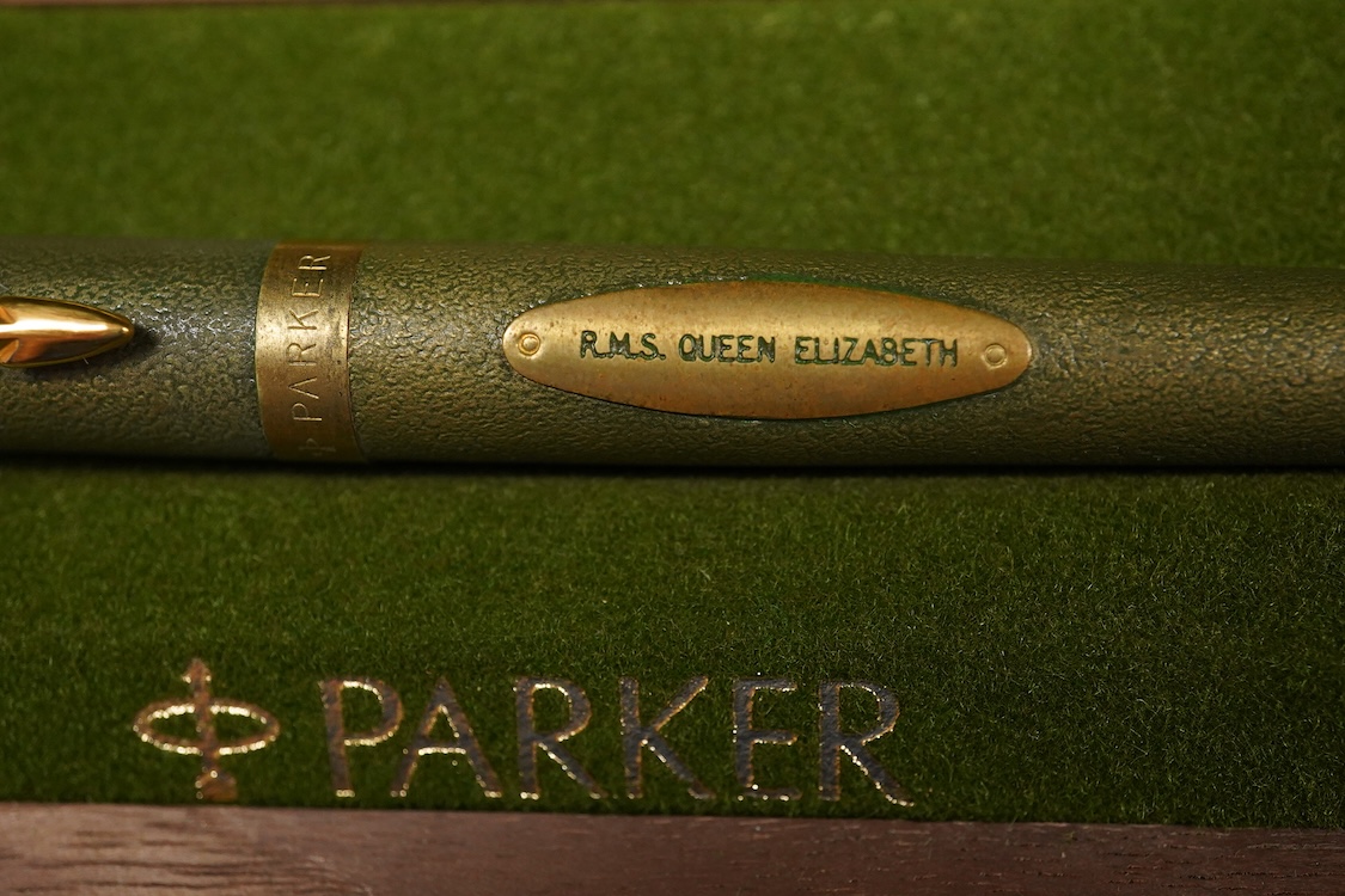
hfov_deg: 43.6
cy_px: 448
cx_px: 672
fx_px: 1681
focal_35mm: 45
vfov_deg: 29.9
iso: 2500
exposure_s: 1/160
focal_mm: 30
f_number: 9
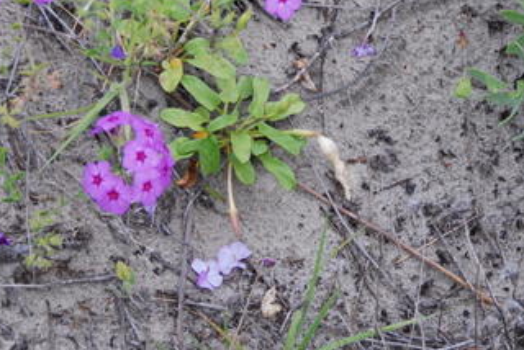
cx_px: 445
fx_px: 3584
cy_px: 46
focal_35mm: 246
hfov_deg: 8.3
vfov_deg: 5.6
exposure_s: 1/80
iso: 200
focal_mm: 82
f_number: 5
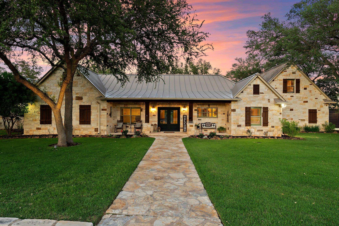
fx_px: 207
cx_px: 170
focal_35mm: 22
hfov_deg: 78.6
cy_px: 113
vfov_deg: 57.3
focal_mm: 22
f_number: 11
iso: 1000
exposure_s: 1/4
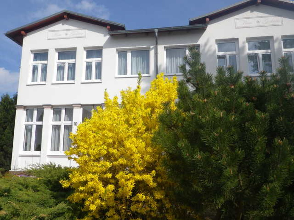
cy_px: 110
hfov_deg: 63.4
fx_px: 238
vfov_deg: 49.7
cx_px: 147
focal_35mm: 28
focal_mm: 5
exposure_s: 1/800
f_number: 4.2
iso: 80
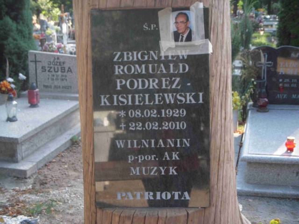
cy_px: 112
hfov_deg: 33.8
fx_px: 492
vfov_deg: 25.7
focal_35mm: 57
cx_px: 150
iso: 100
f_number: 3.6
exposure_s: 1/50
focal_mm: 9.4
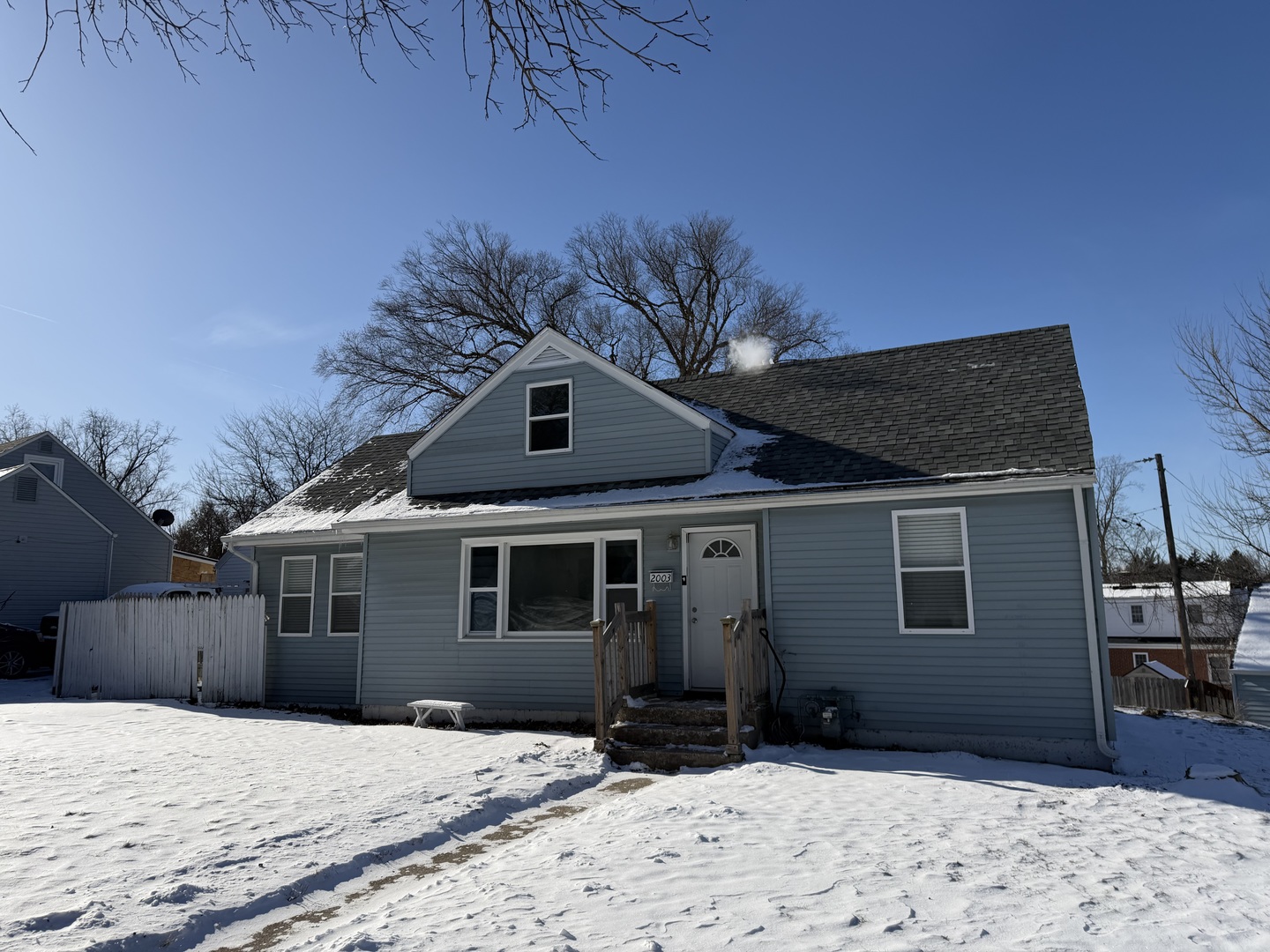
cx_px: 635
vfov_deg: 56.8
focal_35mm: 24
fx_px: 881
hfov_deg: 71.6
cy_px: 476
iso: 100
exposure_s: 1/11905
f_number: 1.78
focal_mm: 6.76
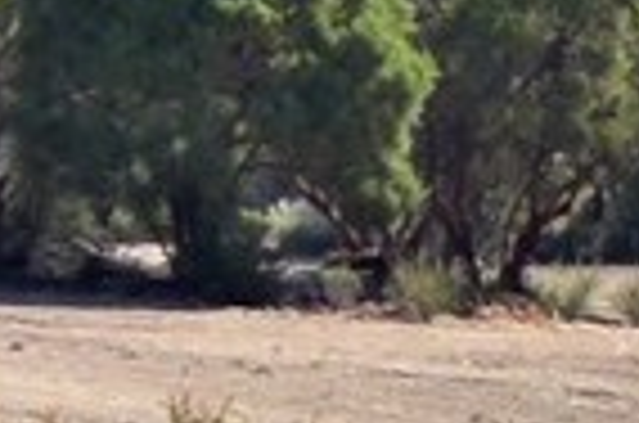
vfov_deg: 1.5
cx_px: 1966
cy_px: 133
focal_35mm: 940
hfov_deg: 2.2
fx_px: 16648
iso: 80
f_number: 2.8
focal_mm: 17.7
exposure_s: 1/800
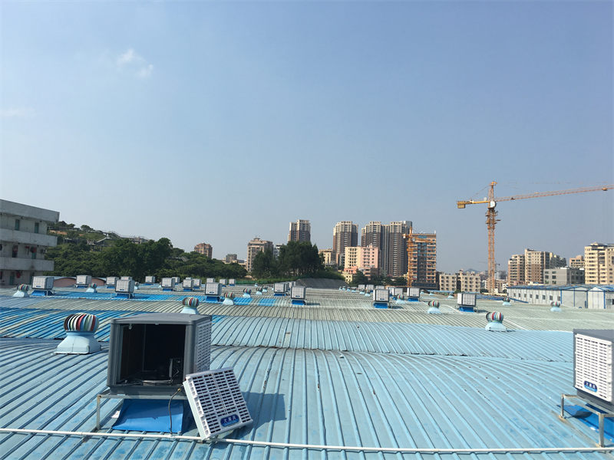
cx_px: 307
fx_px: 514
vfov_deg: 48.2
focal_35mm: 29
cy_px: 230
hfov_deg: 61.7
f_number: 2.2
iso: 25
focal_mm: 4.15
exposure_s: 1/2198
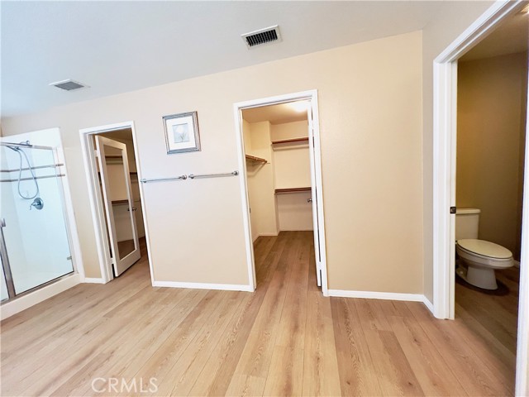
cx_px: 264
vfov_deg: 89.9
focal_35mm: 13
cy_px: 198
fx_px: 199
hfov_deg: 106.2
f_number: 1.8
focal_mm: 1.57
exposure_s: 1/60
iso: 200
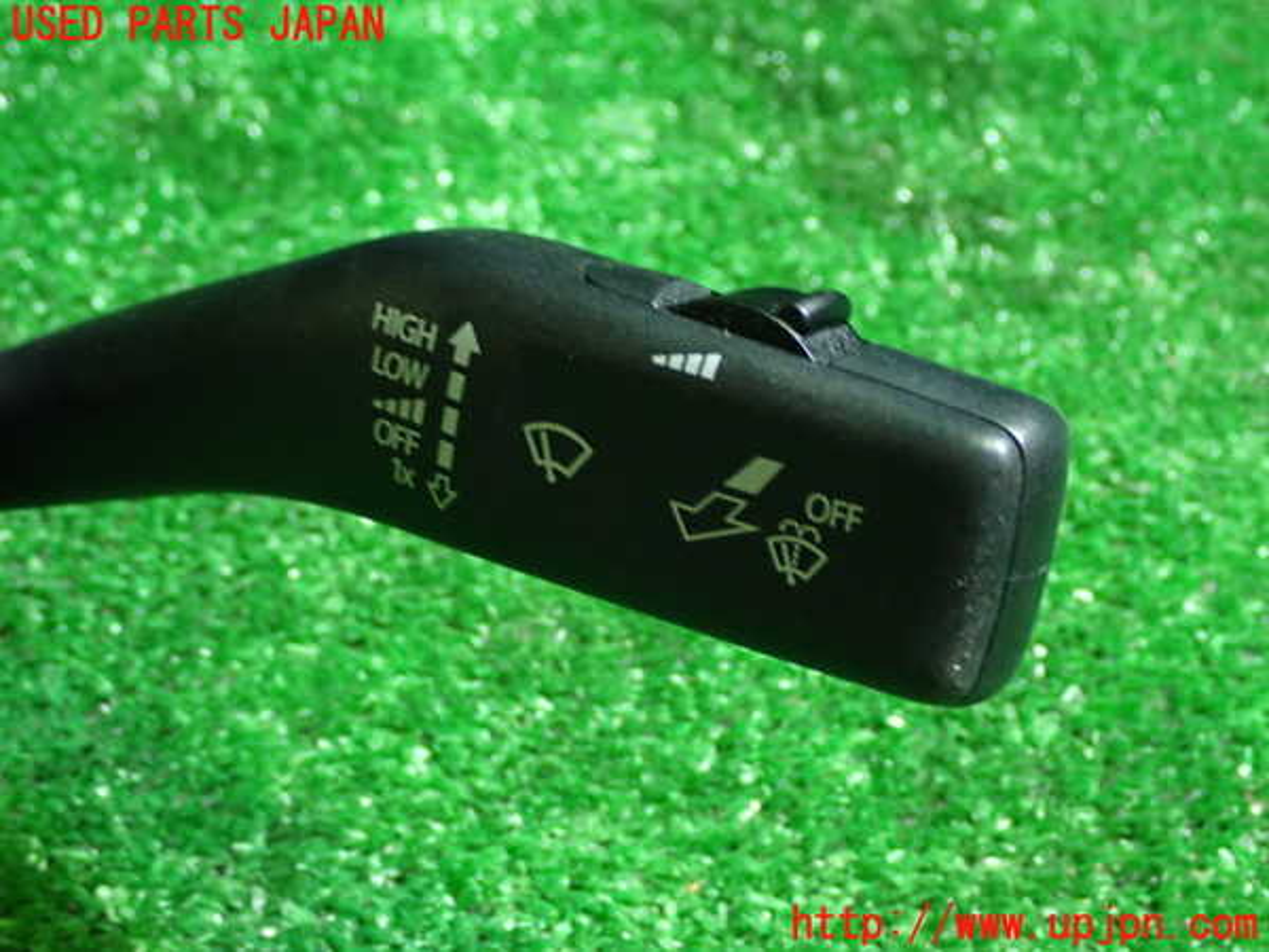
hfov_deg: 29.0
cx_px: 634
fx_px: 2456
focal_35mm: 67
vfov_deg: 21.9
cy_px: 476
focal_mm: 11.88
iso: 800
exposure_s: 1/20
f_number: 3.8
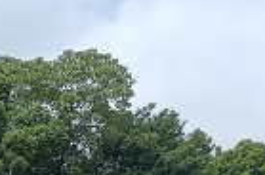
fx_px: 859
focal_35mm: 117
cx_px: -280
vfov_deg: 10.5
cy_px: 379
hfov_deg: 14.3
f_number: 1.8
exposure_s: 1/1225
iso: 101
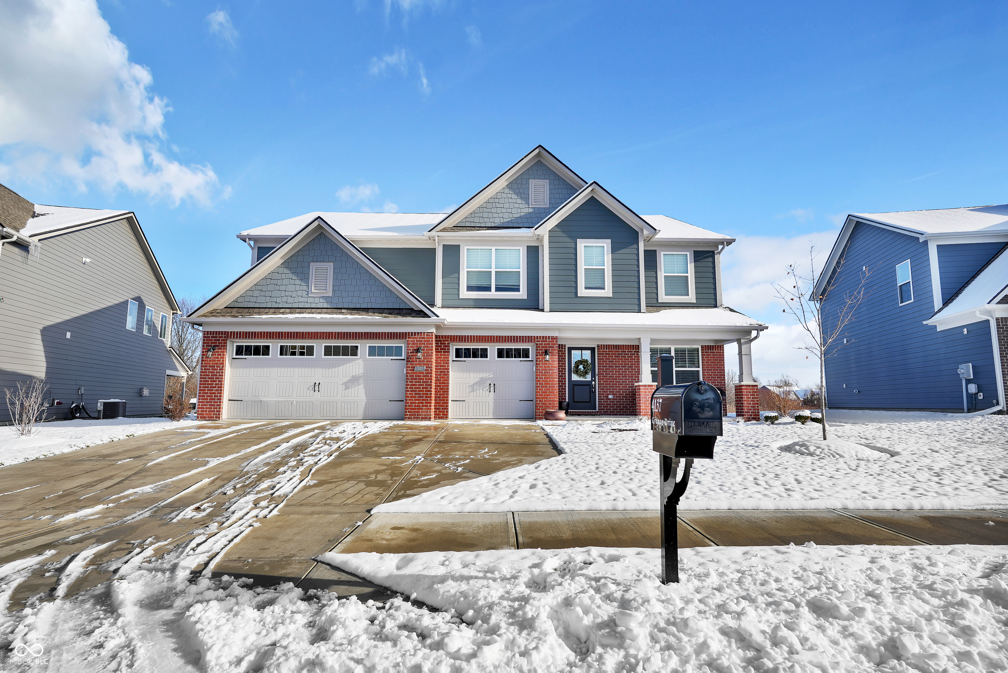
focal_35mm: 18
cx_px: 504
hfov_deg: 88.4
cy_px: 336
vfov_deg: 66.0
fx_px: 518
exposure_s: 1/100
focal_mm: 18.5
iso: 100
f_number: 8
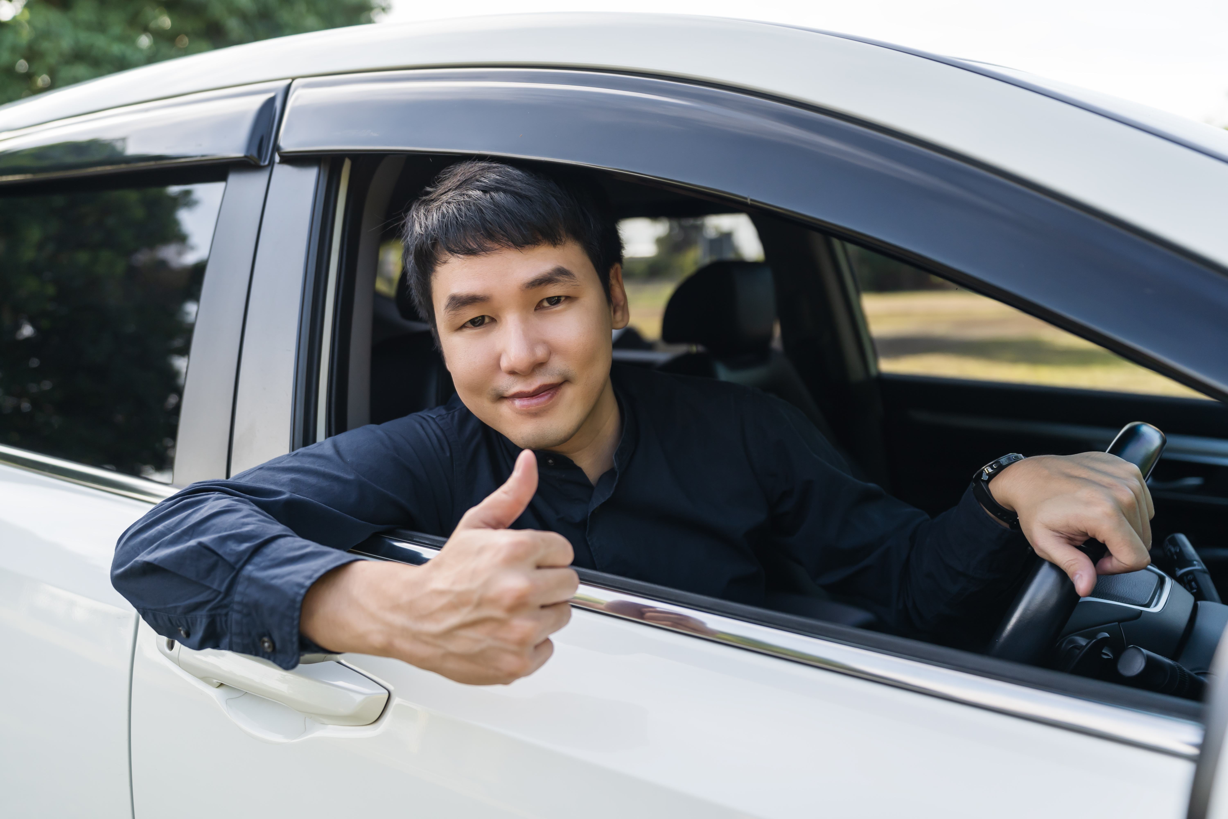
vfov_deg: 42.3
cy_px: 410
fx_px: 1057
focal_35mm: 31
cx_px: 614
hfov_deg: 60.3
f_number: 2.8
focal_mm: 31
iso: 400
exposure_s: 1/1000
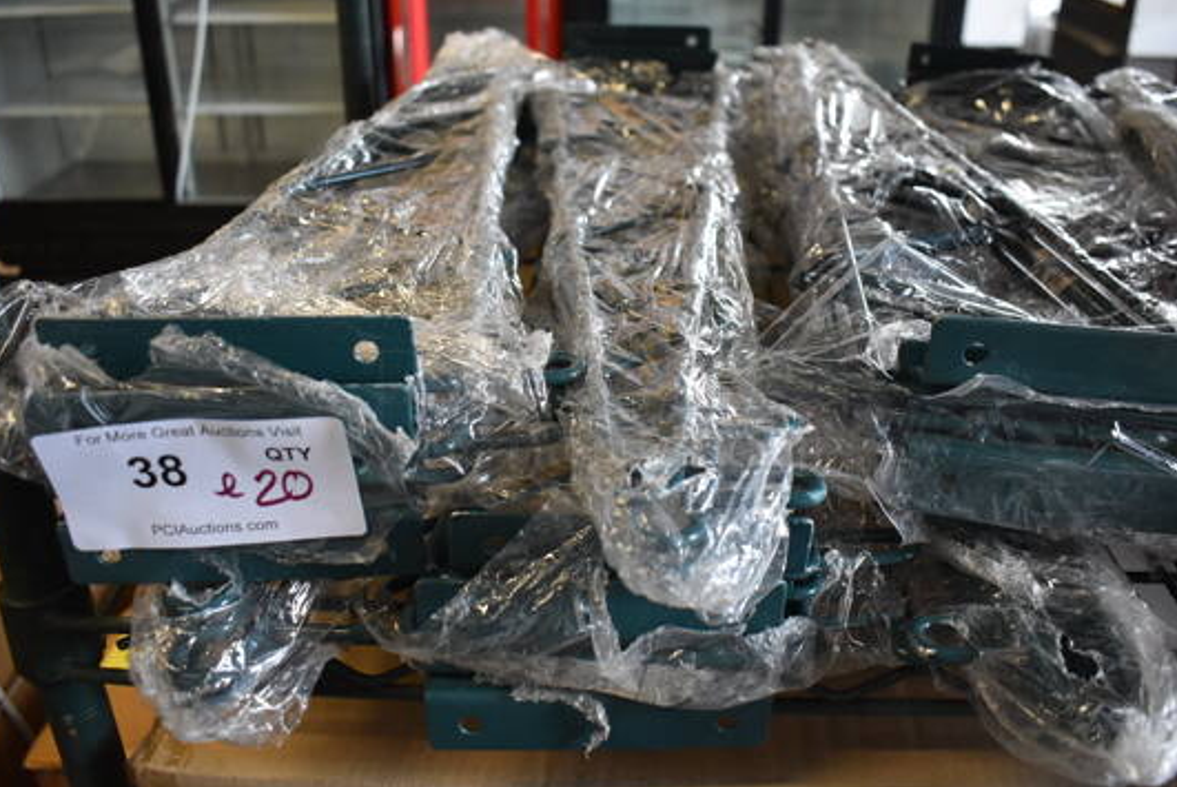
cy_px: 359
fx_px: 1014
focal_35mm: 31
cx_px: 614
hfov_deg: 60.2
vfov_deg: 42.4
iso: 1000
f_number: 3.5
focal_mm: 18
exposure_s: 1/125
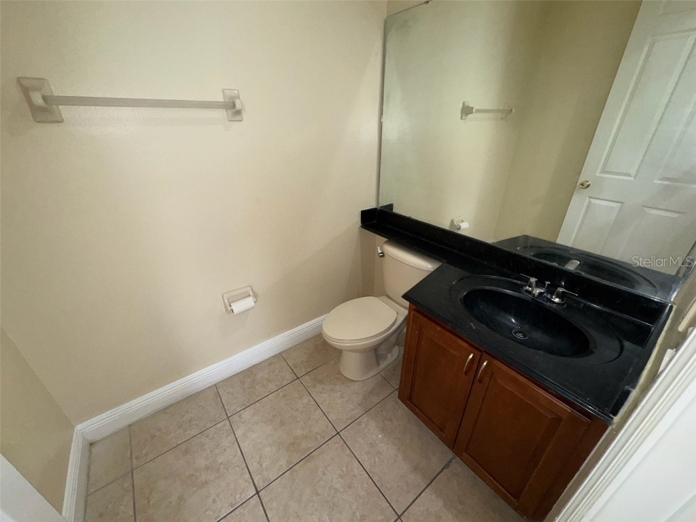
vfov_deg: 85.7
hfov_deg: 102.1
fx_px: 281
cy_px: 261
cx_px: 348
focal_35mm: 14
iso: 125
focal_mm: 2.22
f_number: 2.2
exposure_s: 1/60
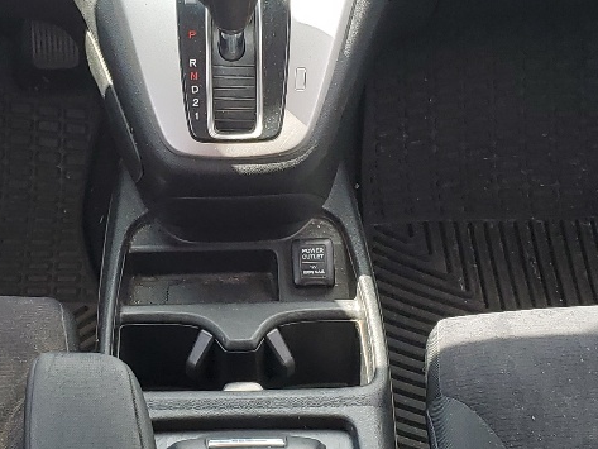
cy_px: 230
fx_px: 1521
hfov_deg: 22.1
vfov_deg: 16.8
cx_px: 176
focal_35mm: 88
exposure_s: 1/227
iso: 50
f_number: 1.5
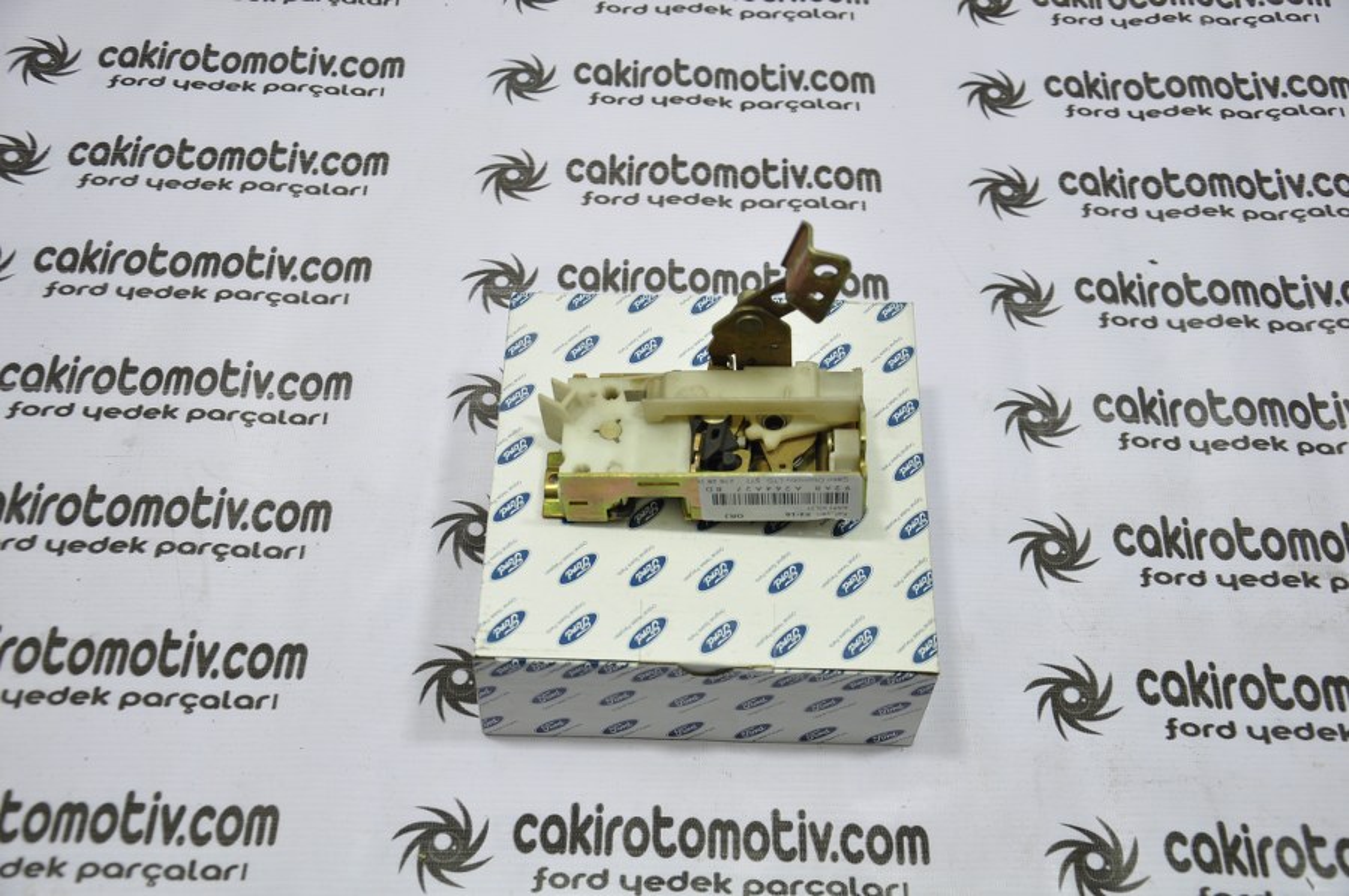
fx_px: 1684
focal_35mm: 45
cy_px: 448
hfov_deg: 43.6
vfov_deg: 29.8
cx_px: 674
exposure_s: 1/40
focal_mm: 30
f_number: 4.5
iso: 200
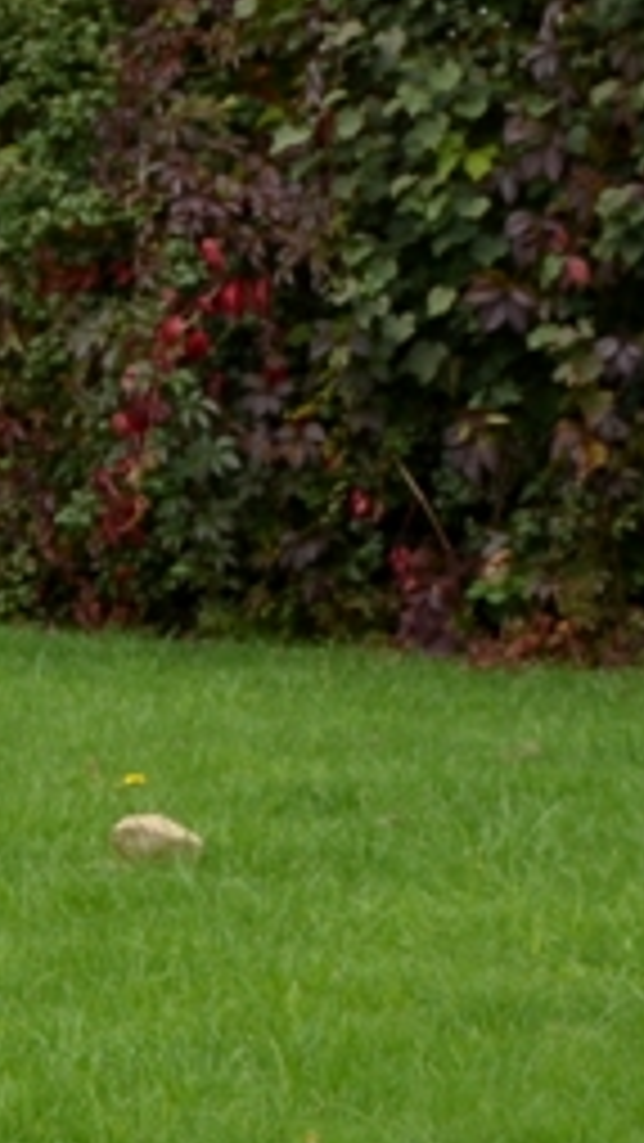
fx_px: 8070
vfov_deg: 8.1
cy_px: 403
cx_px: -1153
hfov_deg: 4.4
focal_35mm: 266
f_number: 6.3
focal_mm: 42
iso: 100
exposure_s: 1/160
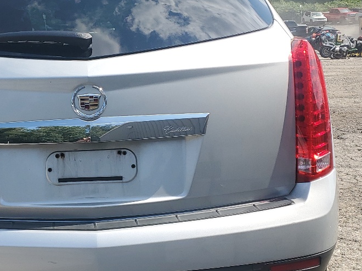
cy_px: 174
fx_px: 659
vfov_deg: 23.2
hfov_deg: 30.0
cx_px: 75
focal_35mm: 63
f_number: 1.5
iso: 50
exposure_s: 1/2500
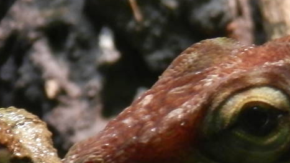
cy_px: 240
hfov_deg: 5.5
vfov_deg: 3.1
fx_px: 3043
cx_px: 120
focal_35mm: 396
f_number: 5
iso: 200
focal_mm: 19
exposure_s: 1/8
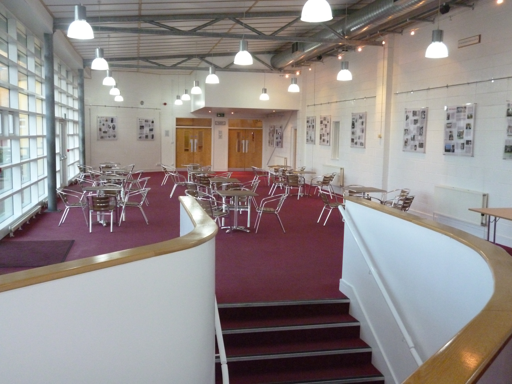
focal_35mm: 36
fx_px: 532
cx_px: 256
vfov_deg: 39.7
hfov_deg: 51.4
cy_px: 192
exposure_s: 1/60
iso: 640
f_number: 3.5
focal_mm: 6.4
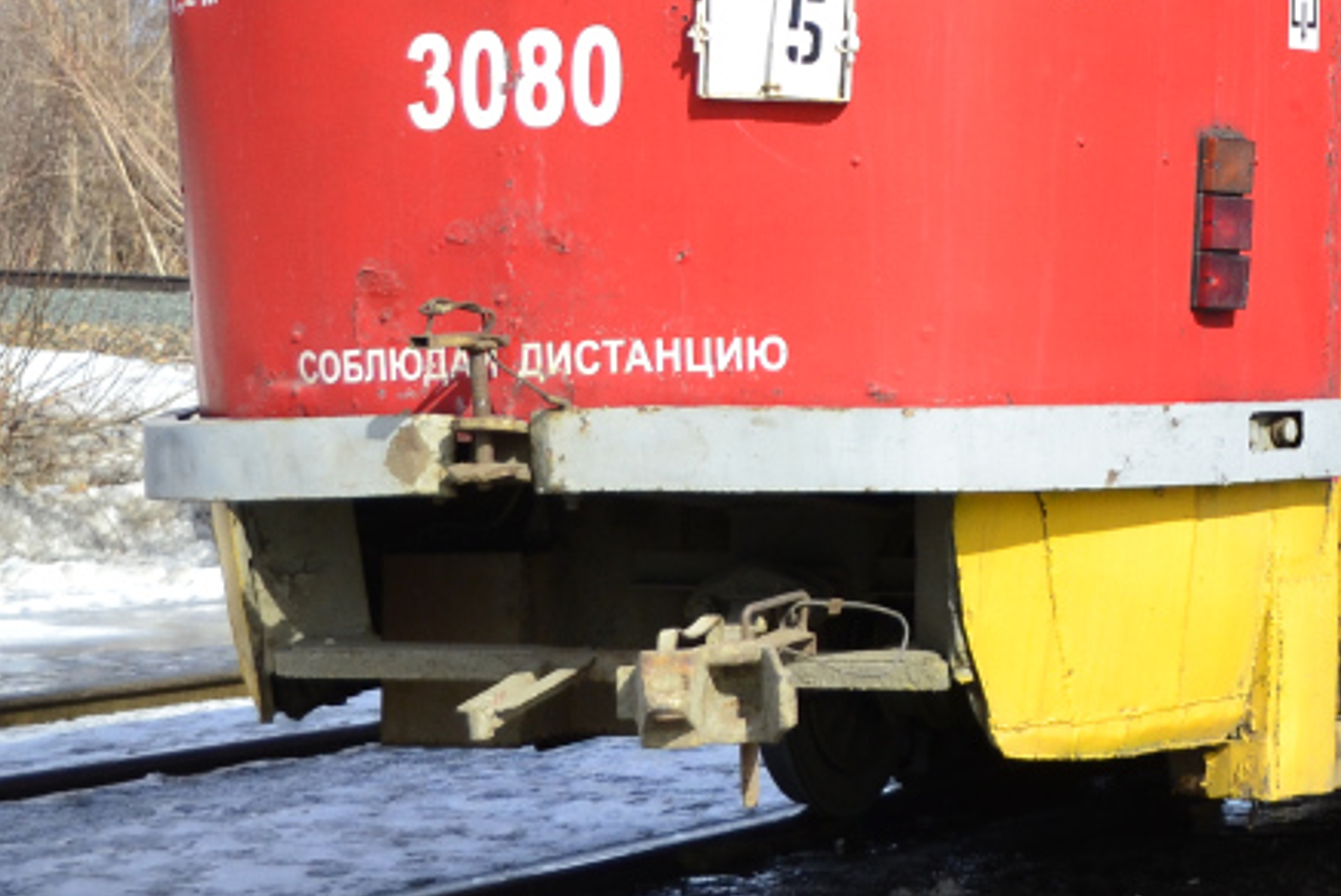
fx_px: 3988
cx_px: 1273
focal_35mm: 107
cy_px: -226
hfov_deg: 18.7
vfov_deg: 12.5
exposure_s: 1/2000
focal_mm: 24
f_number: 4
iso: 400
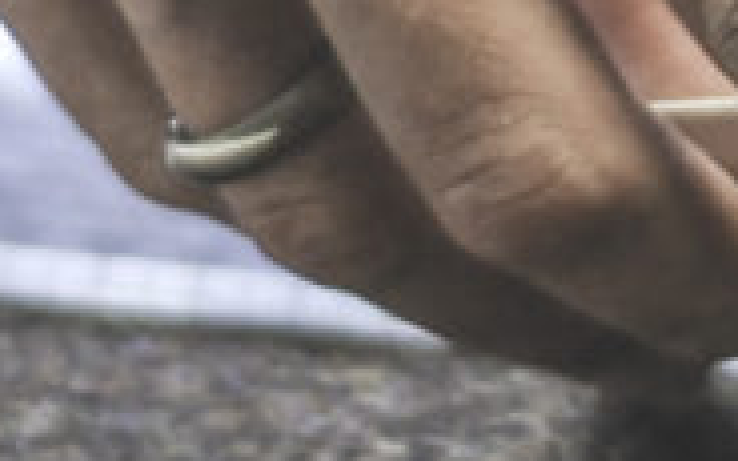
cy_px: -309
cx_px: 979
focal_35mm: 425
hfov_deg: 4.9
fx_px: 8548
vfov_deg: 3.1
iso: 800
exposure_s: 1/640
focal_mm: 50
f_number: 1.8
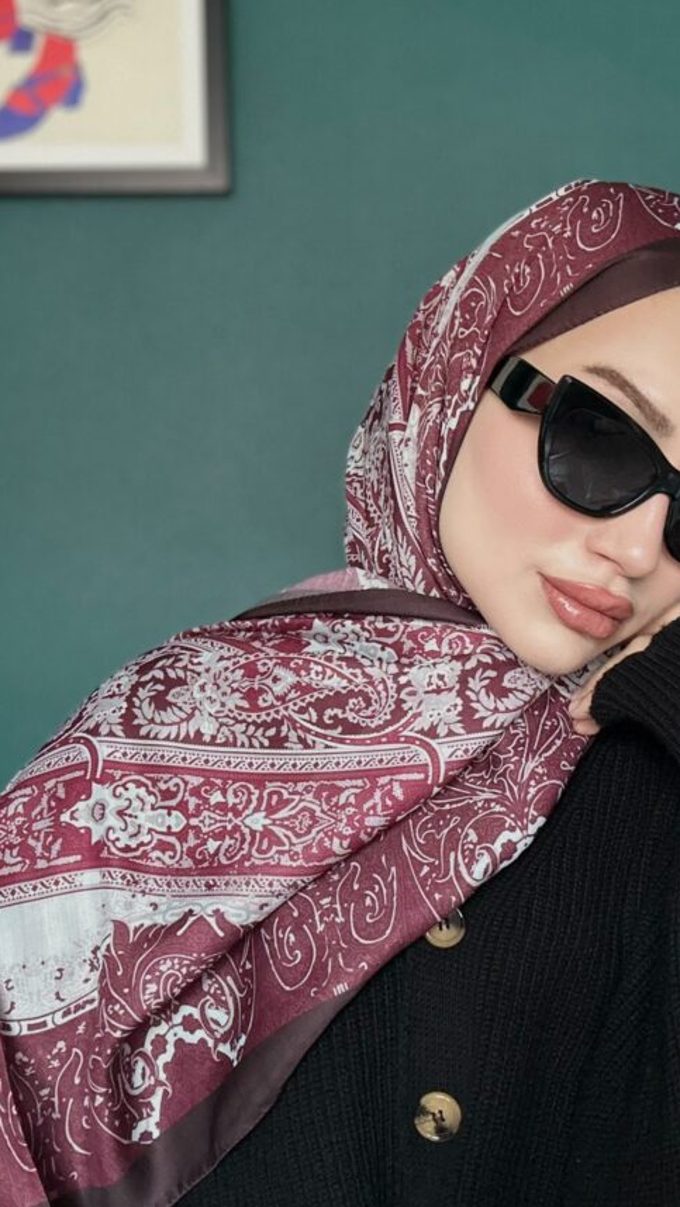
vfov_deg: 51.6
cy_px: 620
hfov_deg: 30.2
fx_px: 1249
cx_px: 448
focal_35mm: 39
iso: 320
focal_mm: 2.69
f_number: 1.9
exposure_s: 1/51
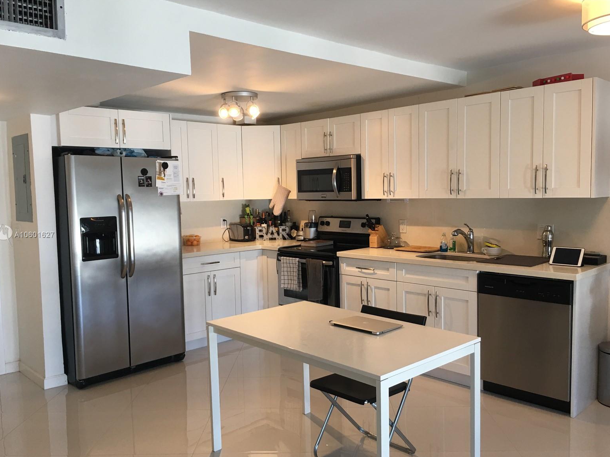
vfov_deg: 46.8
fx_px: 529
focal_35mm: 30
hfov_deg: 60.0
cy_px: 235
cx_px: 307
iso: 32
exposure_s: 1/30
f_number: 2.2
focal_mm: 4.15
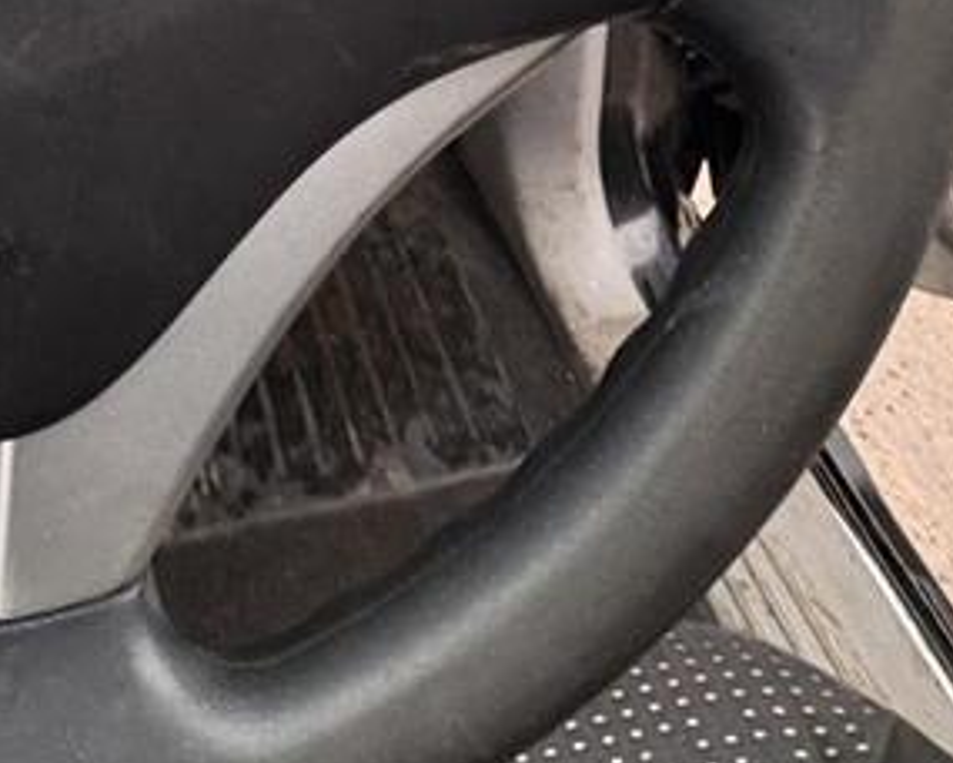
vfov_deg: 29.1
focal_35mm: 43
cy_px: -201
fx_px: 1213
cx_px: 174
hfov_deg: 40.9
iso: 400
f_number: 2.2
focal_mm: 2.22
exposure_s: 1/60
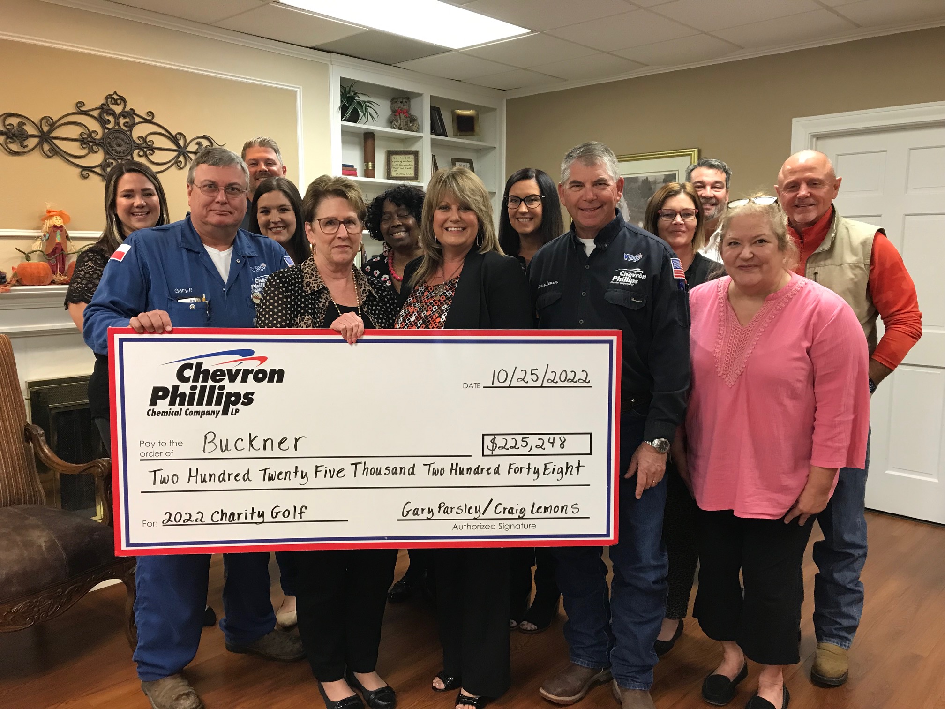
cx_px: 472
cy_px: 354
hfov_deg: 63.4
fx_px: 764
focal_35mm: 28
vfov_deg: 49.7
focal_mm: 3.99
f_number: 1.8
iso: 40
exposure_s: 1/15
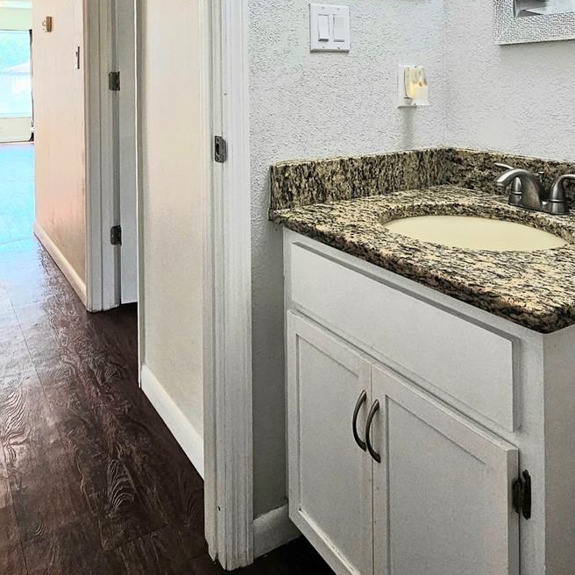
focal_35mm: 28
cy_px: 84
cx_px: 330
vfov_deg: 52.1
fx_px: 526
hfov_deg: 57.1
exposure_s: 1/60.2
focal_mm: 2.2
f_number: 2.2
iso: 100
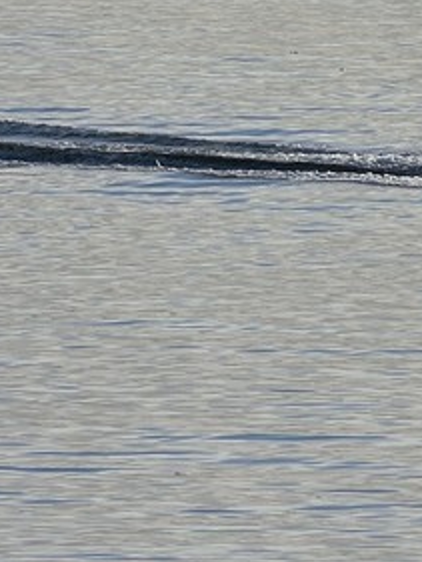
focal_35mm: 1314
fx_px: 21342
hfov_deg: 1.1
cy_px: -408
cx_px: 1466
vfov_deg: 1.5
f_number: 10
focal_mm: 240
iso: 200
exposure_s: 1/640
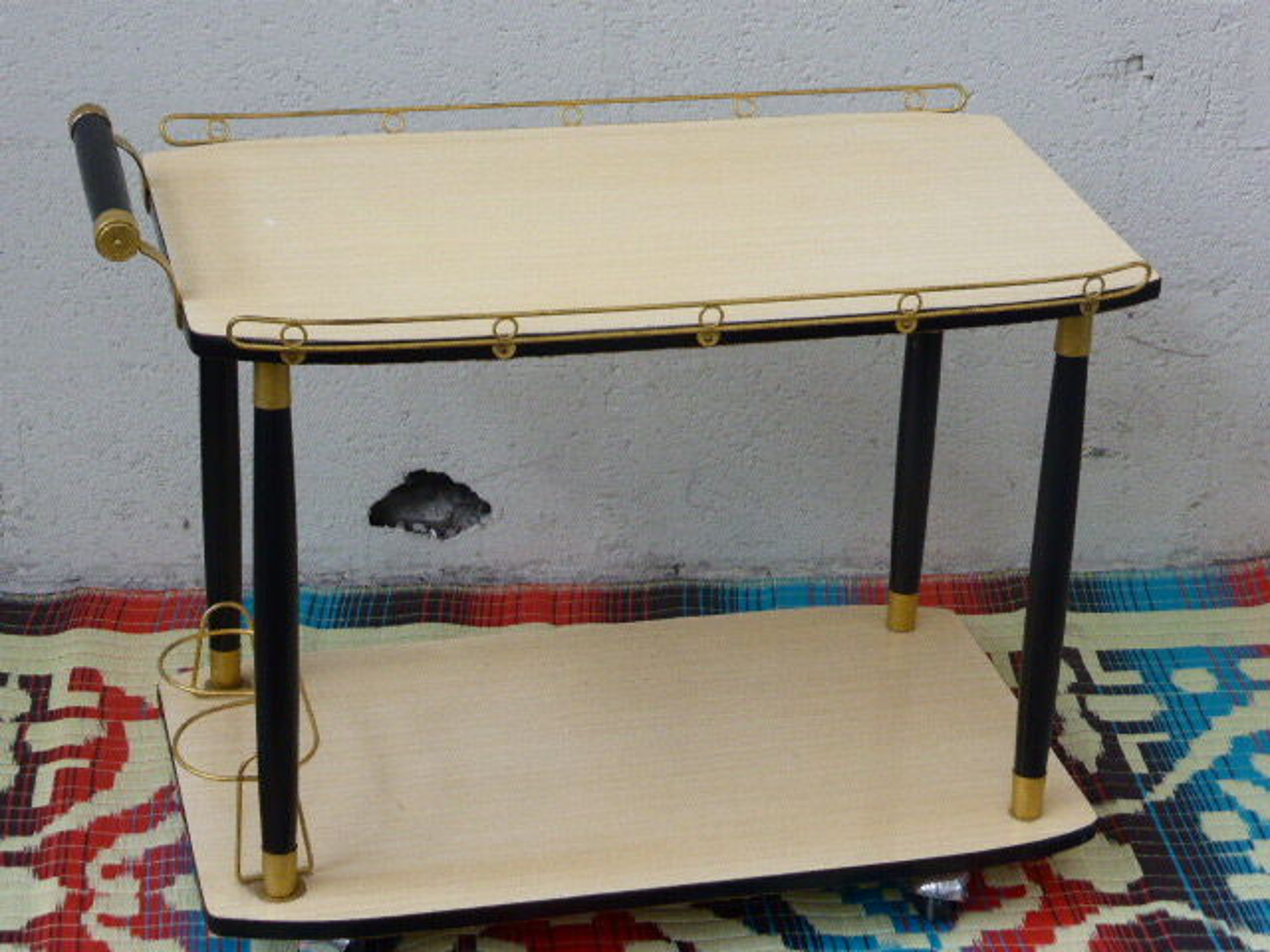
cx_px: 635
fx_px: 3119
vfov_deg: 17.4
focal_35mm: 85
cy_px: 476
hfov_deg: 23.0
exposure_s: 1/25
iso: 400
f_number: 5.1
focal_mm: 14.2
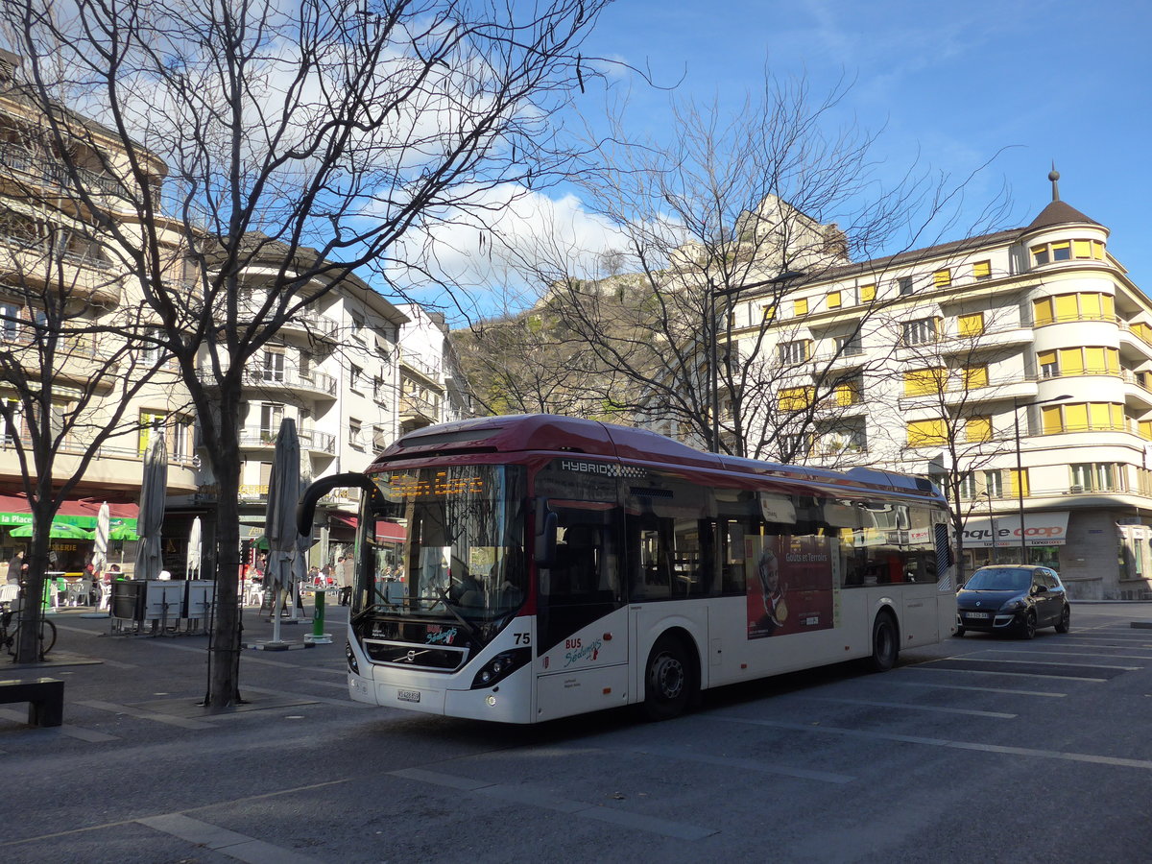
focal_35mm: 29
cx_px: 576
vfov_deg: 48.2
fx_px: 965
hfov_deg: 61.7
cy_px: 432
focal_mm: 6
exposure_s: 1/1300
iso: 125
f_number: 2.8
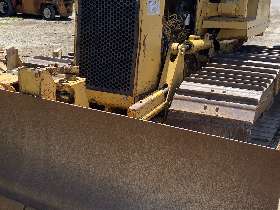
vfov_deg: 30.2
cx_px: 111
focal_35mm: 48
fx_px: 388
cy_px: 130
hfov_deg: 39.5
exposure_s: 1/1300
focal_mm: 4.25
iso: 32
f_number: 1.8
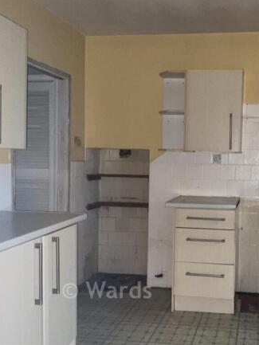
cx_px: 212
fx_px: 389
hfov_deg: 35.5
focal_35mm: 39
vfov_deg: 47.9
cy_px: 172
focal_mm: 3
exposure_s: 1/22
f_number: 1.8
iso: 125
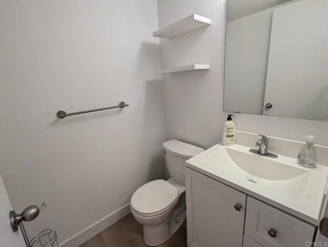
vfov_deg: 78.3
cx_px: 164
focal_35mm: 16
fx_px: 152
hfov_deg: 94.4
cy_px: 124
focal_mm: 2.35
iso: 100
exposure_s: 1/120
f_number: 2.2
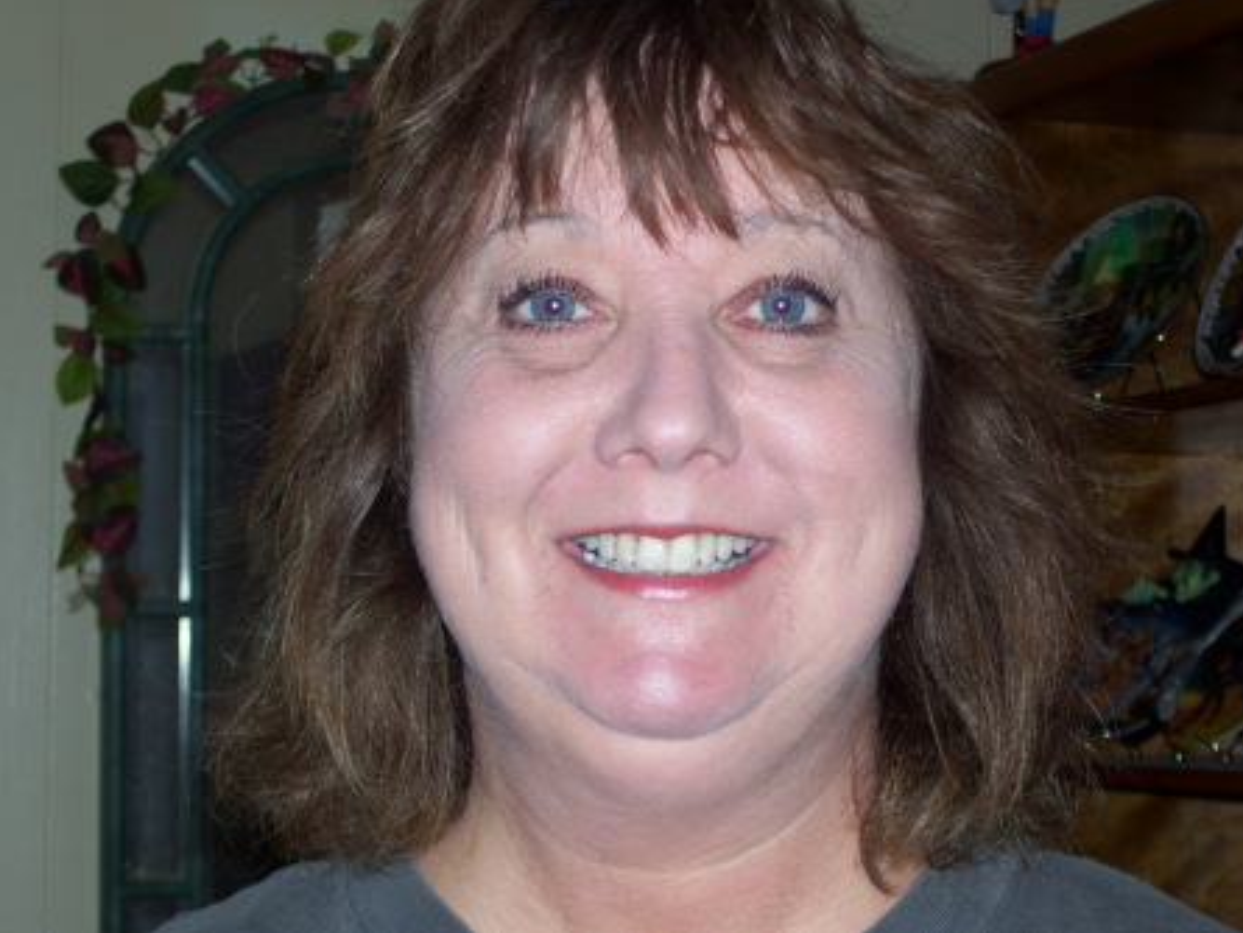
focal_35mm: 88
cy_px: 464
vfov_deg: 16.8
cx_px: 620
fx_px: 3161
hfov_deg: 22.2
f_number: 4.3
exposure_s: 1/80
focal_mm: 14.3
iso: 80
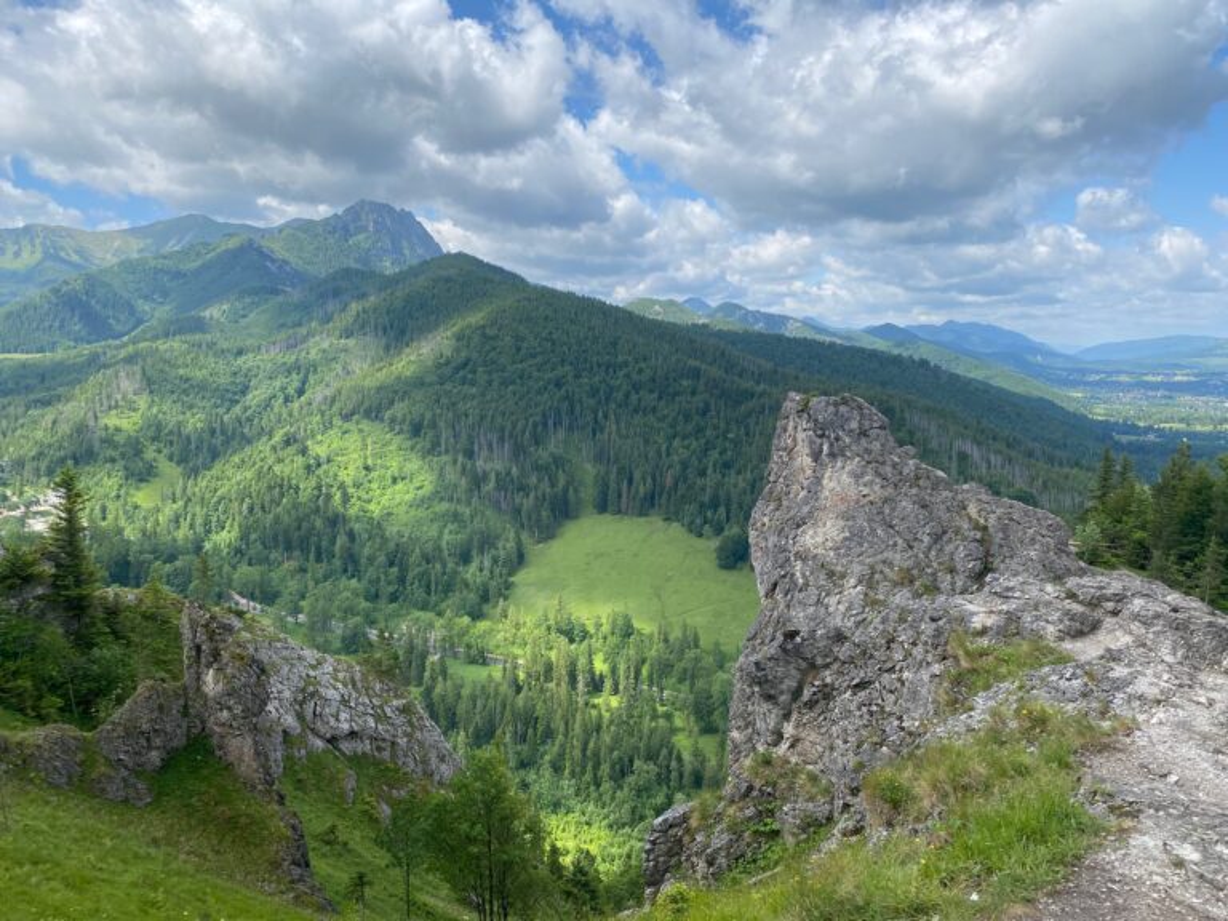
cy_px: 460
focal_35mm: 26
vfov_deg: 53.1
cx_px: 614
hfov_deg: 67.3
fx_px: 922
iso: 32
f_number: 1.8
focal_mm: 4.25
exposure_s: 1/1927
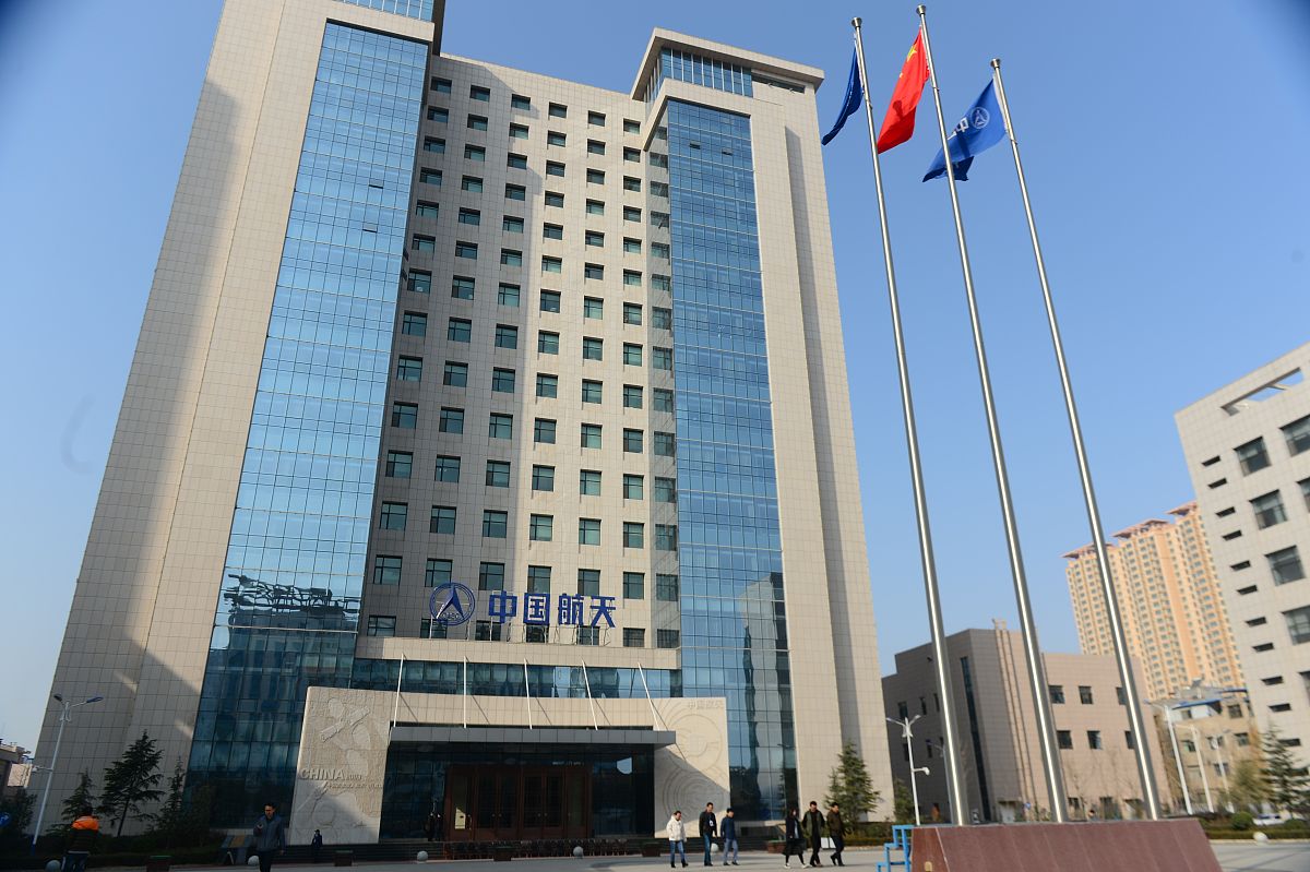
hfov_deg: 73.8
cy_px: 436
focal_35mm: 24
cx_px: 655
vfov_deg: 53.1
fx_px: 873
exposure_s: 1/500
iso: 110
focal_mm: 24
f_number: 5.6
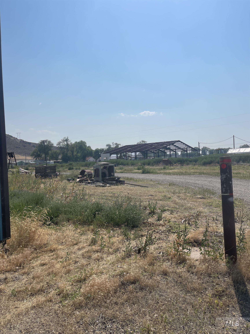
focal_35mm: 26
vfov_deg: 67.3
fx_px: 250
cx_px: 125
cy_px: 167
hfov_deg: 53.1
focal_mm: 5.1
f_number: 1.6
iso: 32
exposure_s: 1/9174
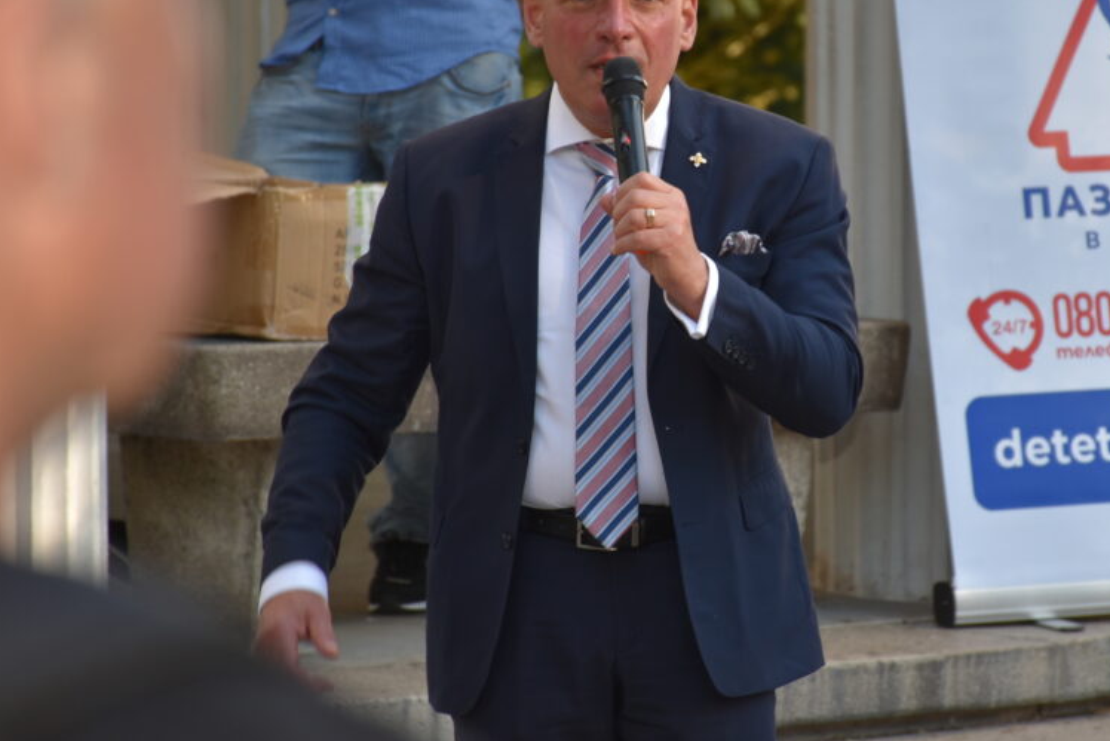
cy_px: 255
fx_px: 8234
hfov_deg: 7.7
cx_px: 702
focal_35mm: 267
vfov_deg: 5.1
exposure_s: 1/125
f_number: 5.6
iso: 140
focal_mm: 130
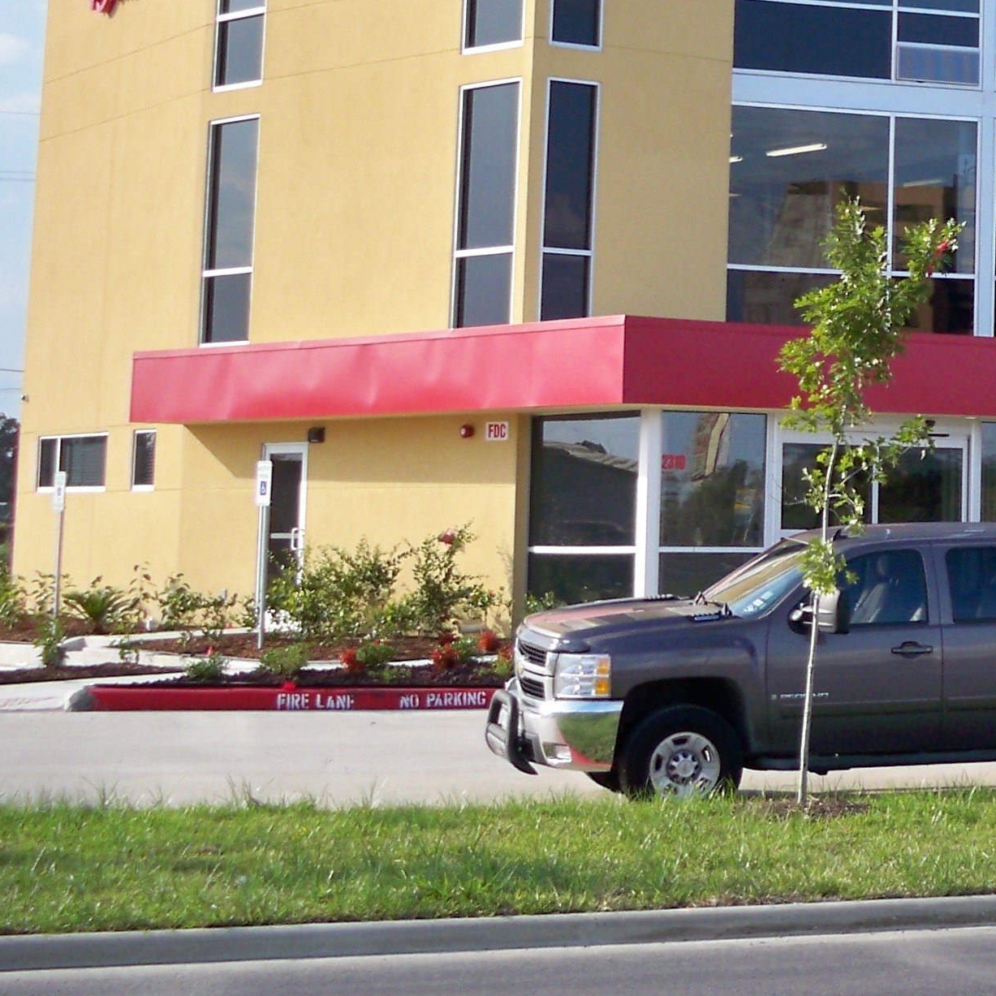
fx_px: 2995
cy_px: 36
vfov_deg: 18.5
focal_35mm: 92
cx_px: 1405
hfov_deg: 17.4
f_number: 3.1
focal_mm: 6.3
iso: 80
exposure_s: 1/500
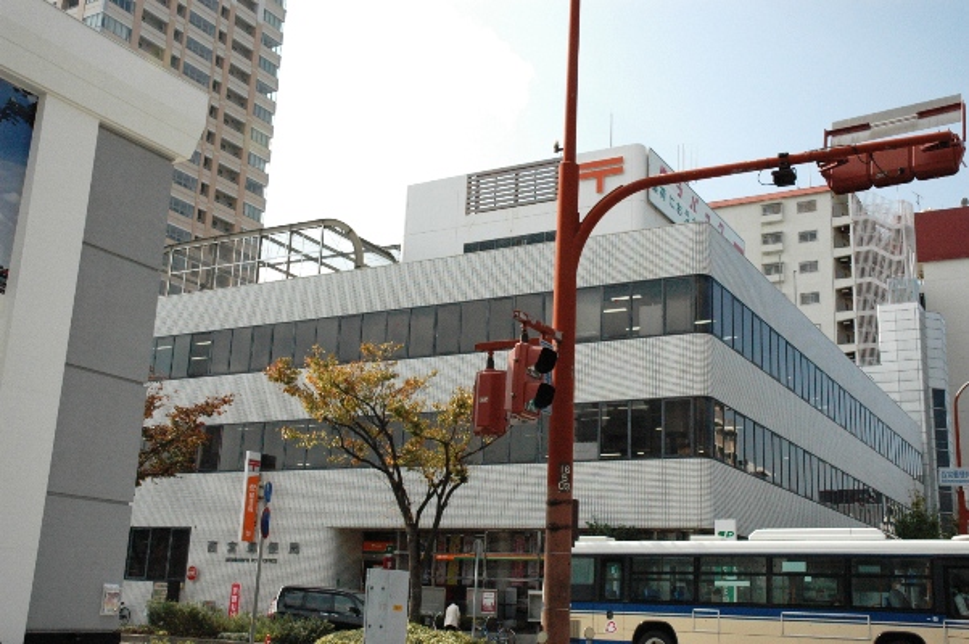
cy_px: 322
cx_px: 484
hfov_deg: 48.0
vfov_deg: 32.9
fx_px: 1089
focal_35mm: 40
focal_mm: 27
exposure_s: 1/800
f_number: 14
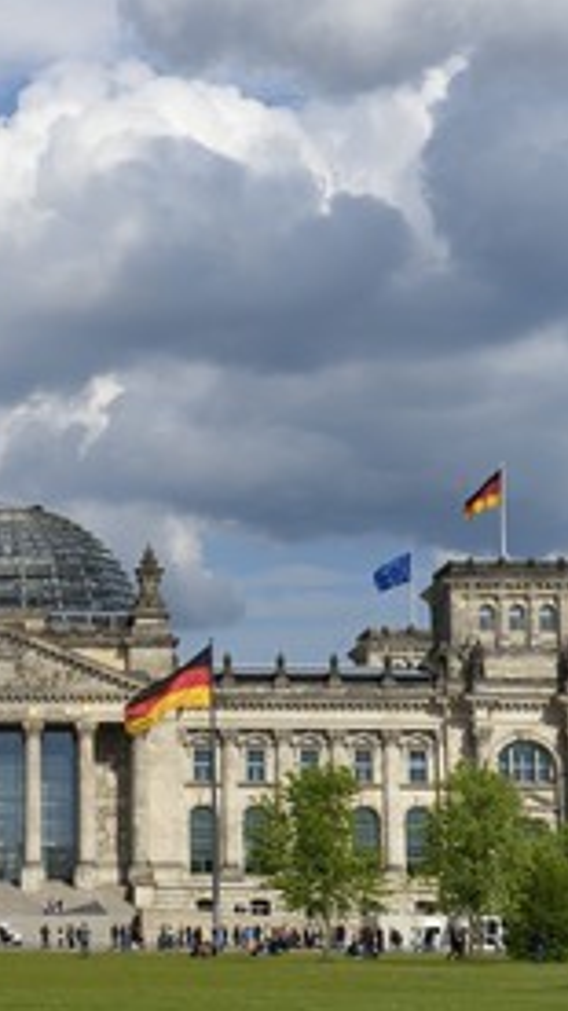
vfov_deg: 21.6
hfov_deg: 12.1
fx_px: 2654
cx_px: 18
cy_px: 506
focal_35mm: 99
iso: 200
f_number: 16
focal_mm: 62
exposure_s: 1/250
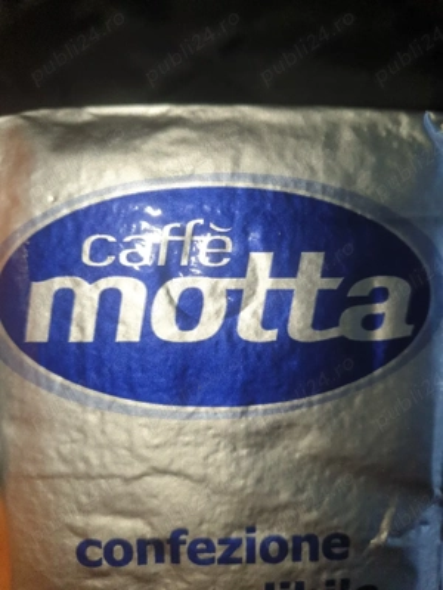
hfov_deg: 53.1
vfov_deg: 67.3
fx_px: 444
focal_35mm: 26
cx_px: 222
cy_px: 295
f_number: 1.5
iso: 50
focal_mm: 4.3
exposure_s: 1/909
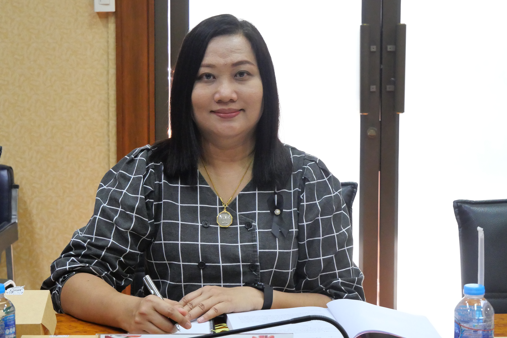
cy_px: 148
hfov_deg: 21.9
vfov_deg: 14.7
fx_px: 1310
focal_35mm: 93
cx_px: 225
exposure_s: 1/50
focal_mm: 38
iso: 3200
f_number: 5.4
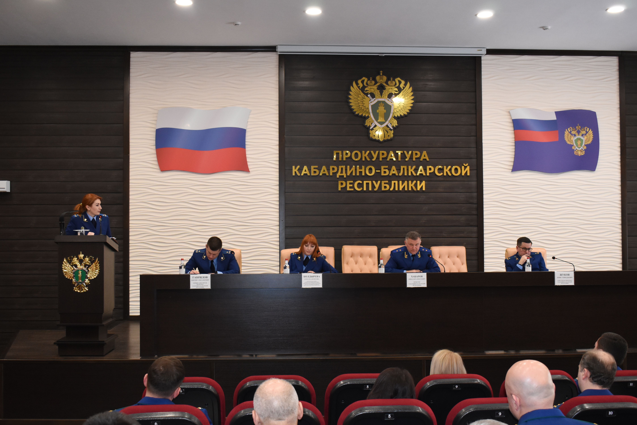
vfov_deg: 33.0
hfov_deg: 47.9
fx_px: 717
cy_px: 212
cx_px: 318
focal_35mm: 40
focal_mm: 27
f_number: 5.6
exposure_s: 1/100
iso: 1600
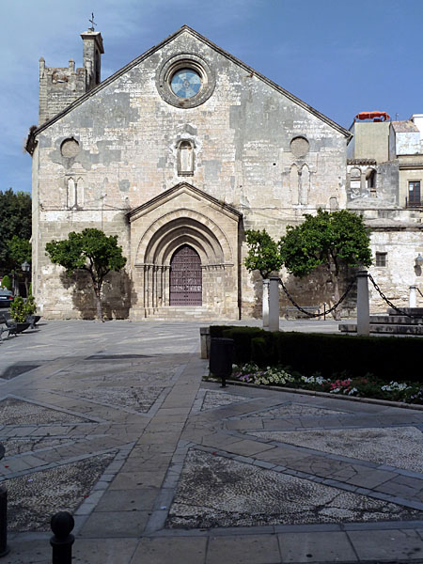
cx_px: 212
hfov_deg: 40.7
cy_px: 282
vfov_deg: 52.6
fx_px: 570
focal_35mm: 35
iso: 125
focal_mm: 5.7
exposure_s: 1/640
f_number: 5.6
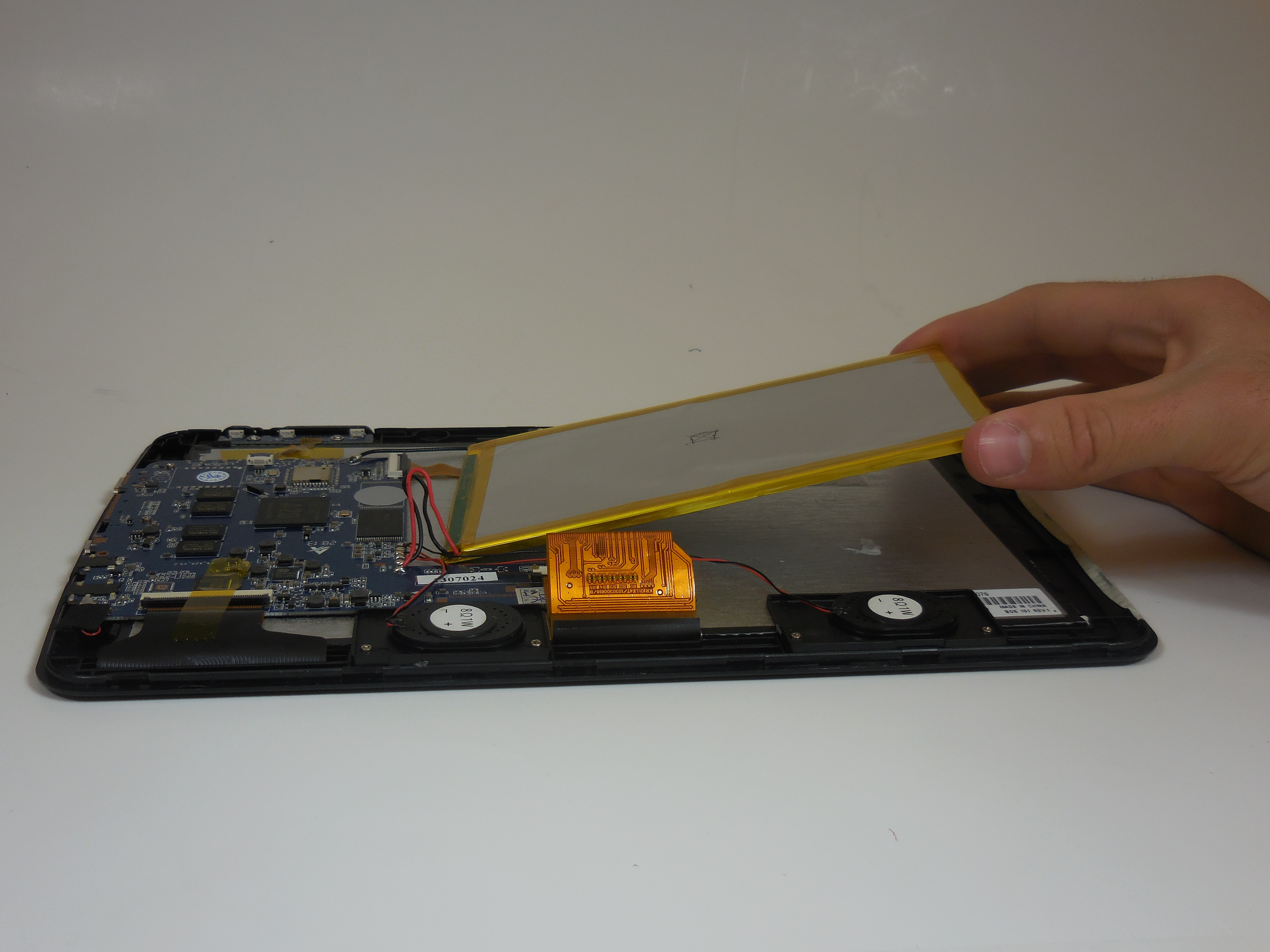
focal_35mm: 39
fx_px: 1431
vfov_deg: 36.8
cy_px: 476
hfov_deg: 47.9
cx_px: 635
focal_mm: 7
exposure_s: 1/125
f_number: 3.9
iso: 125
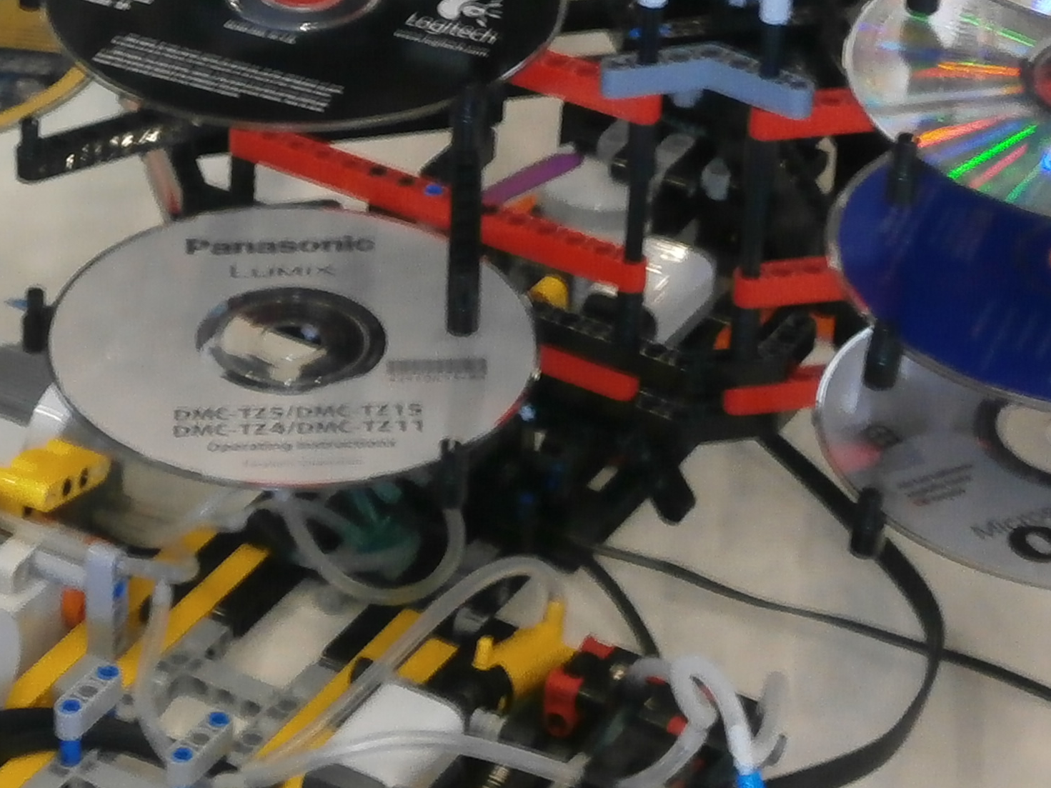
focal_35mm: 137
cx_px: -8
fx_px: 4159
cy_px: 211
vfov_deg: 10.8
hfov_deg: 14.2
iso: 200
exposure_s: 1/13
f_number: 3.4
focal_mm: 8.3
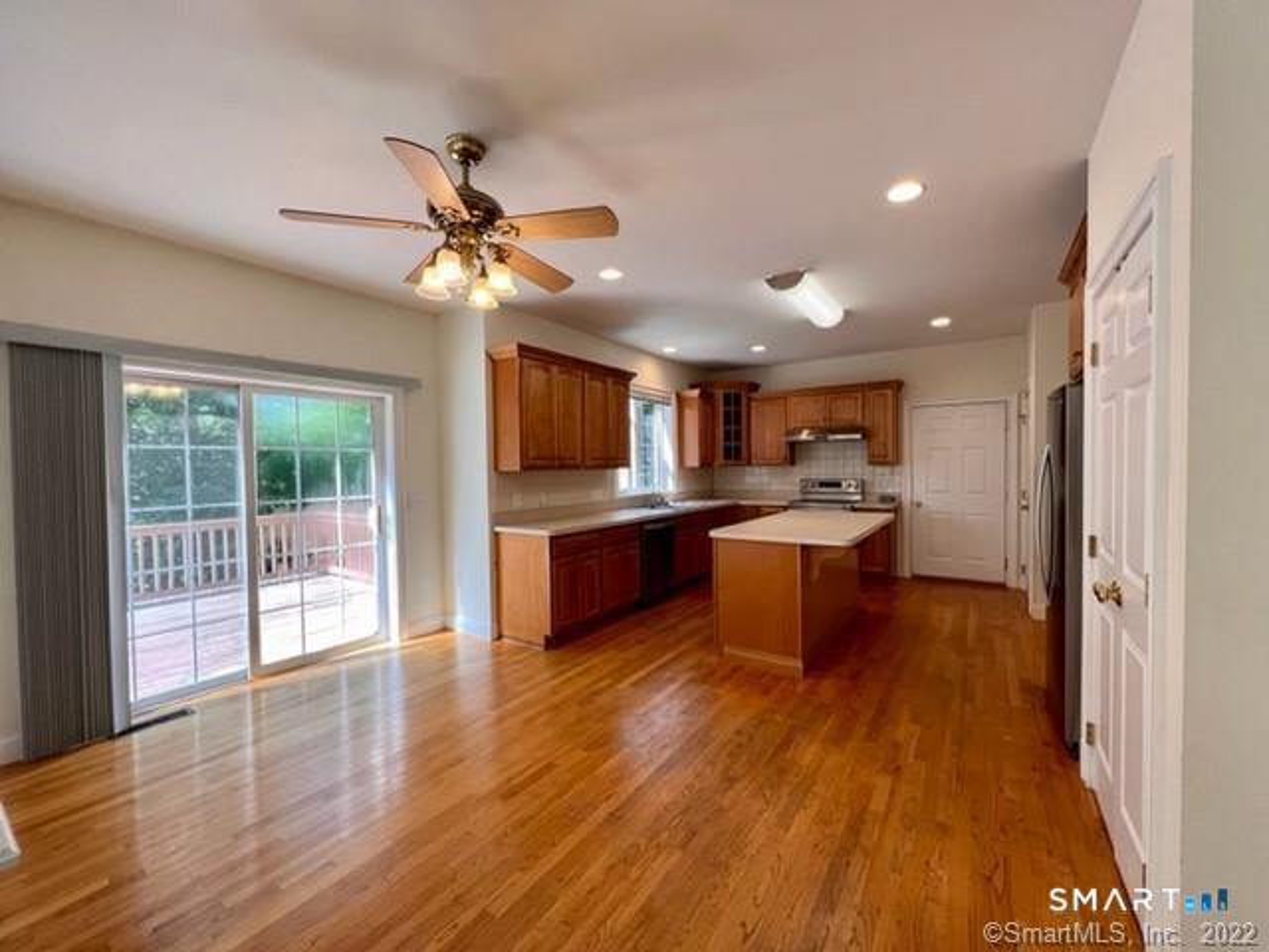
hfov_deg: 106.2
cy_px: 476
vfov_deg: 89.9
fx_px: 477
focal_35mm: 13
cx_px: 634
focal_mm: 1.57
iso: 80
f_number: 1.8
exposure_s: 1/120
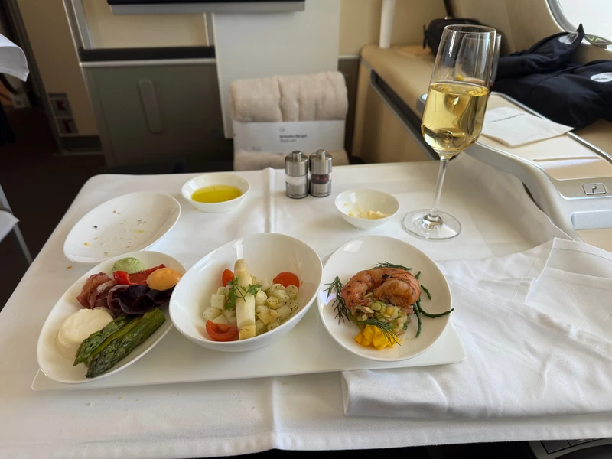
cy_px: 230
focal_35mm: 24
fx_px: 424
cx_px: 306
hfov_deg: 71.6
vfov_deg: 56.8
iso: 160
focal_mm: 6.76
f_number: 1.78
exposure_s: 1/121
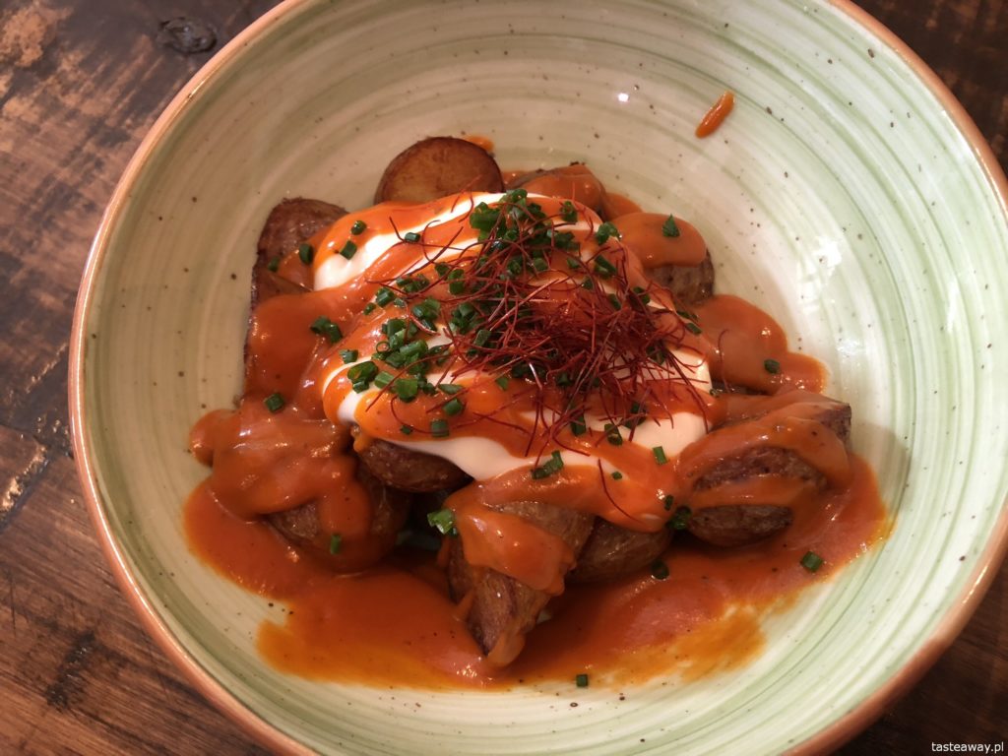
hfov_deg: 63.4
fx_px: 815
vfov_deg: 49.7
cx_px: 504
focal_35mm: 28
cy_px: 378
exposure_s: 1/17
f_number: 1.8
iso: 100
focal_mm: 3.99
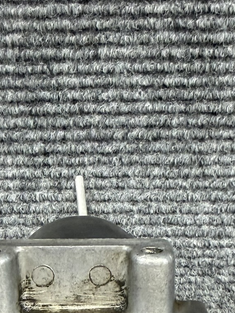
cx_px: 99
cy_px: 332
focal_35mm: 65
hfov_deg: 22.6
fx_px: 588
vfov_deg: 27.6
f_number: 2.2
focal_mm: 2.22
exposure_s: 1/60
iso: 400
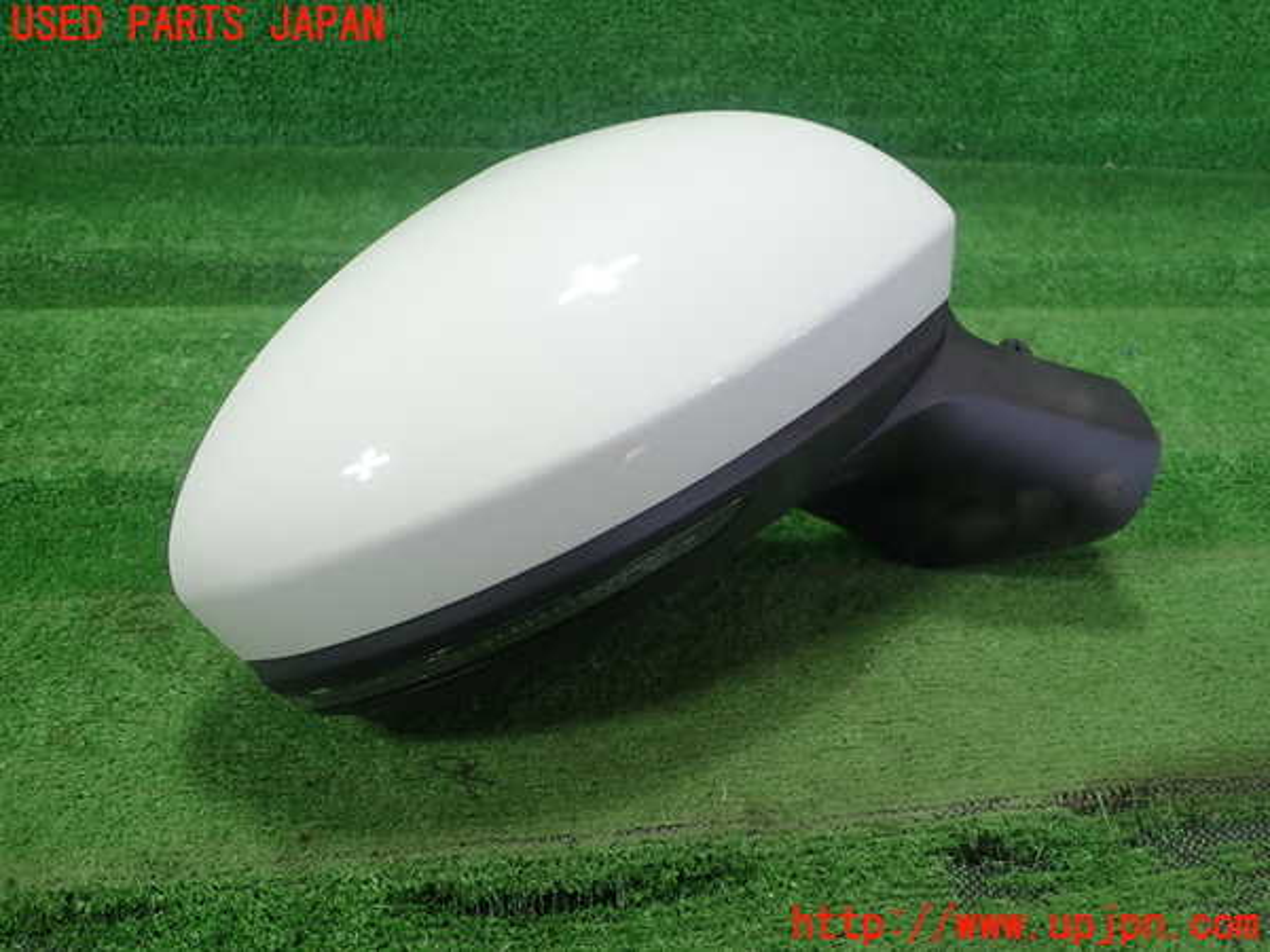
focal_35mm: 30
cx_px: 635
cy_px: 476
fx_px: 1101
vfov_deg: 46.8
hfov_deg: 60.0
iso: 200
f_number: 2.3
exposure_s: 1/125
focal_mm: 5.5
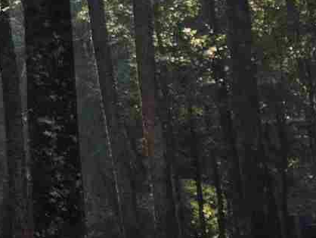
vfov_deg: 8.6
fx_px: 1544
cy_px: -111
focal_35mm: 169
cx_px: -813
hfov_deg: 8.4
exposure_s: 1/854
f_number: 1.8
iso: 25
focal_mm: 5.4
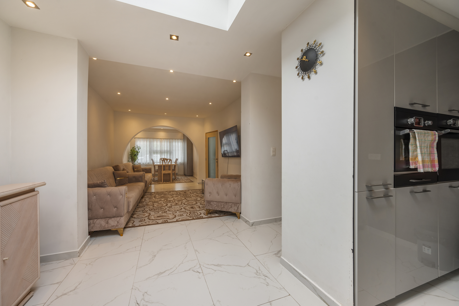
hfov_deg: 104.2
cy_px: 153
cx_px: 230
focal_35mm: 14
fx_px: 179
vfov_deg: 81.3
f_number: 8
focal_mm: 14
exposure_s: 1/25
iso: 250
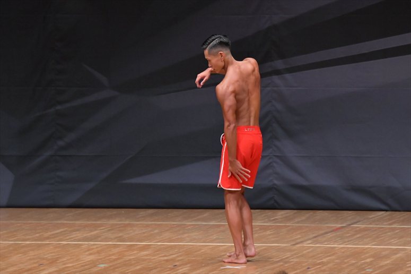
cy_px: 137
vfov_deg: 4.8
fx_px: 3252
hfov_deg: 7.2
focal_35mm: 285
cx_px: 206
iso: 6400
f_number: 5.6
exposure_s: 1/400
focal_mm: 190
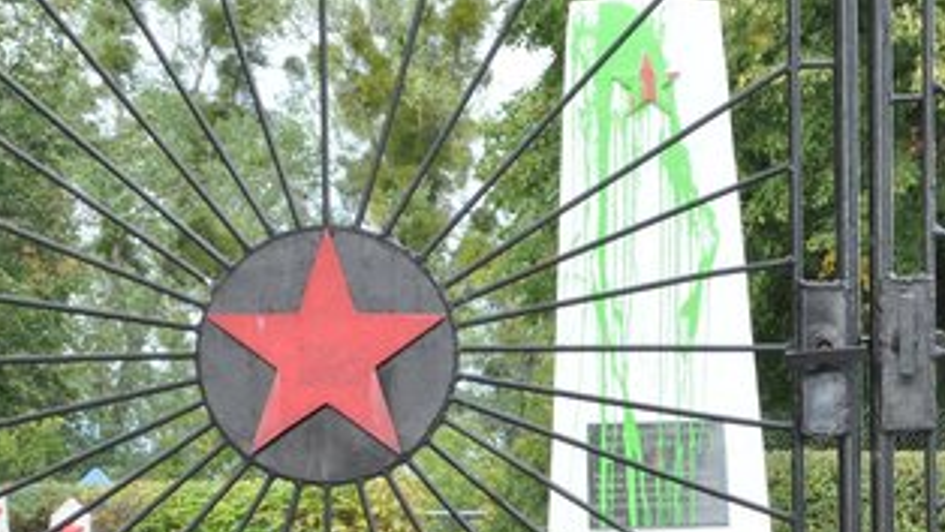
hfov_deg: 12.7
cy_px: 358
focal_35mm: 169
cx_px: 656
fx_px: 4237
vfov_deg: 7.2
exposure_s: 1/200
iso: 1600
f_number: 16
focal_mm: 52
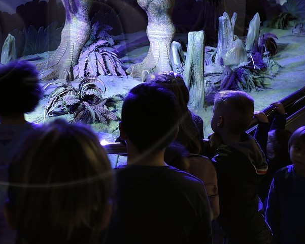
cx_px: 36
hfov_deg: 30.2
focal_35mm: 60
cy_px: 1
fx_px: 541
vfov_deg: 24.2
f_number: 3.5
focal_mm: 24
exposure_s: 1/20
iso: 1600
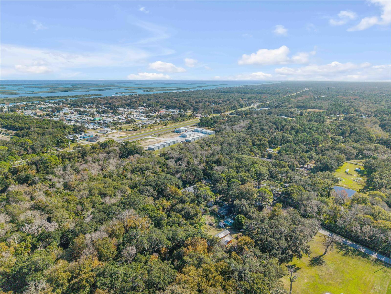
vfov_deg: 56.8
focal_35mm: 24
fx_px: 271
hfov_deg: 71.6
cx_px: 196
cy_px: 147
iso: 200
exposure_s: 1/640
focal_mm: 8.67
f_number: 1.8
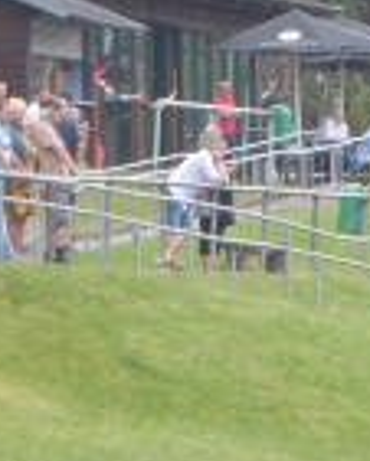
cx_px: 318
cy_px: -33
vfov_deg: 3.1
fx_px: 8546
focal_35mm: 625
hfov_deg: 2.5
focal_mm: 35.8
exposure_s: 1/80
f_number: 5.6
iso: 160
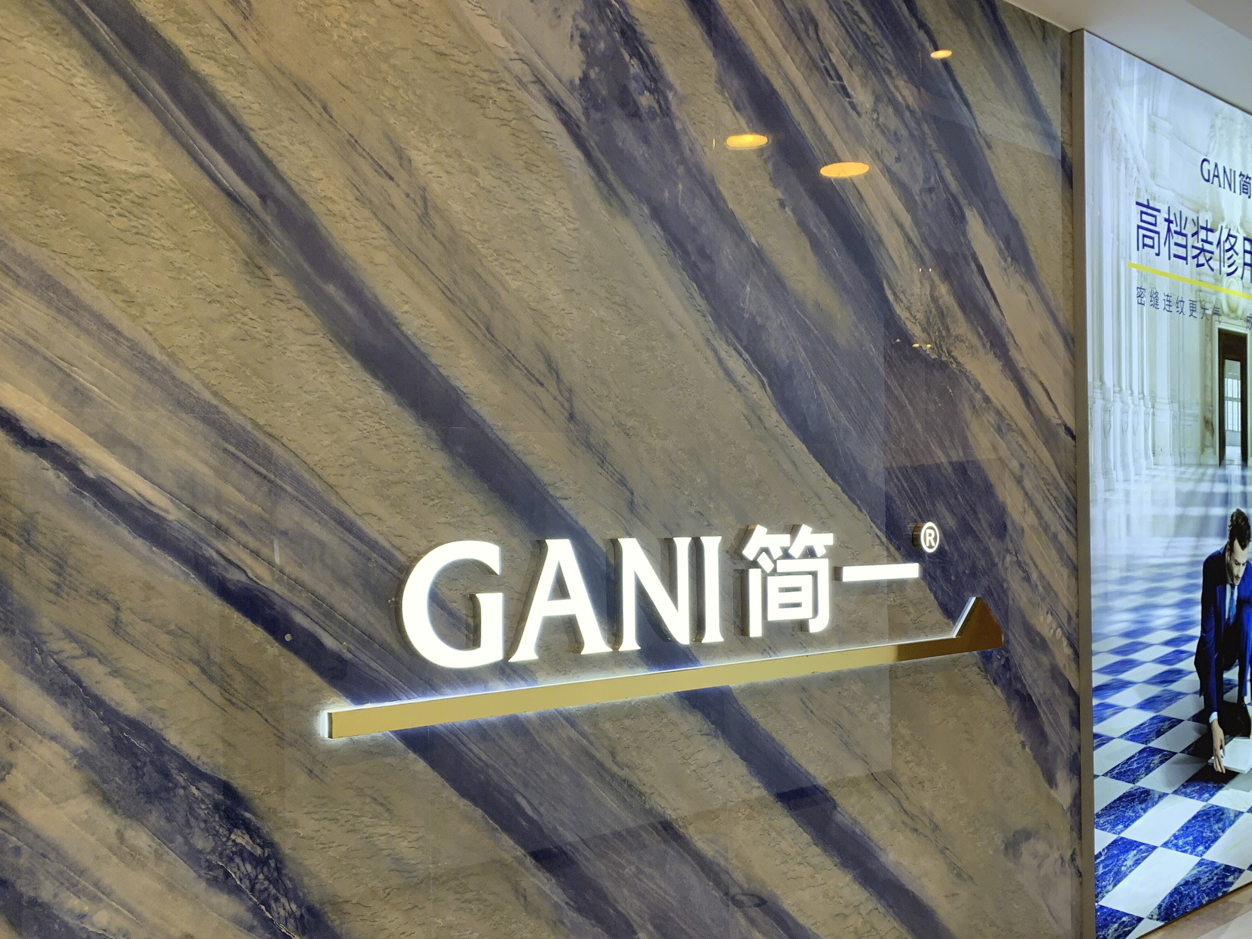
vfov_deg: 43.9
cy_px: 572
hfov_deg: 56.8
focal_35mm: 32
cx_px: 621
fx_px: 1157
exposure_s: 1/121
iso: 80
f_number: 1.8
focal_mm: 4.25
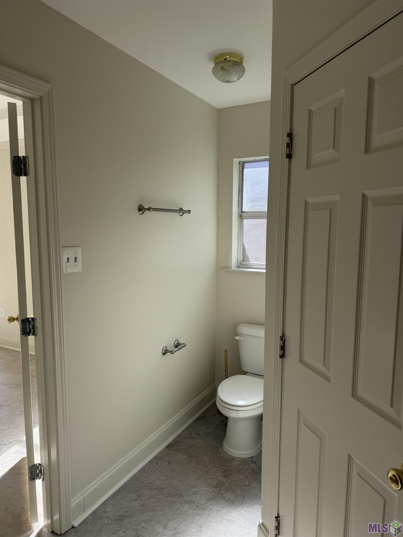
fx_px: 373
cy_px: 268
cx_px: 202
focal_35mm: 24
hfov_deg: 56.8
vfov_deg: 71.6
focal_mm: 6.76
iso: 80
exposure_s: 1/878
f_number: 1.78
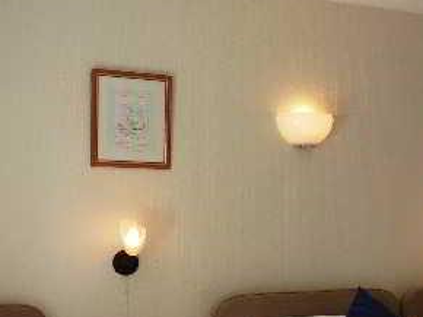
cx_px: 395
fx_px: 842
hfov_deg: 27.0
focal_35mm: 69
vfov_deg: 20.8
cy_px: 286
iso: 80
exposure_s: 1/40
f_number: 3.3
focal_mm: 4.1
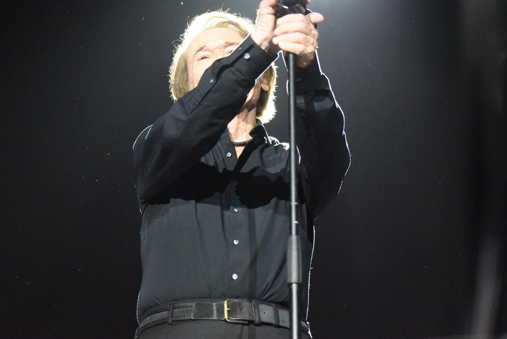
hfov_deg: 20.0
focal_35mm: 102
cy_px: 103
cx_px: 218
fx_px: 1437
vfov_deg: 13.4
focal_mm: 70
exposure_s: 1/400
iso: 12800
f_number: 4
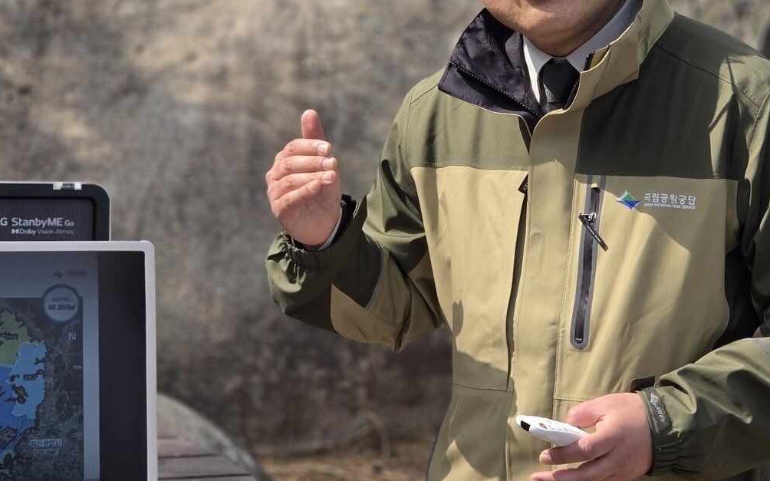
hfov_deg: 20.3
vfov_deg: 12.8
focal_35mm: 102
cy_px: 94
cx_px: 492
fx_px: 2140
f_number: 2.4
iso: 25
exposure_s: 1/435
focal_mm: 7
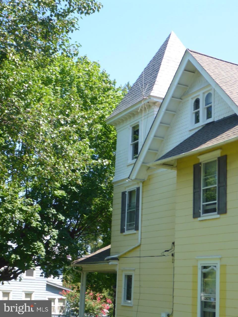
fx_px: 568
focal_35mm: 62
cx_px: 119
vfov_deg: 31.2
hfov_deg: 23.7
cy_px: 158
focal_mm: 11
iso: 100
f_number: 5.2
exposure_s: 1/125
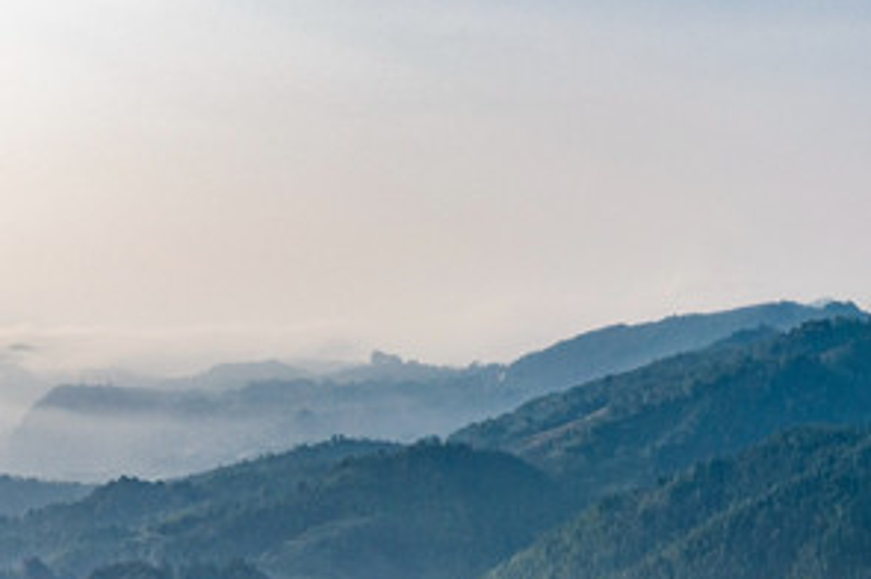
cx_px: 1039
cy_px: 725
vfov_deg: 17.0
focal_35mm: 76
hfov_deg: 24.3
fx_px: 1837
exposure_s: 1/200
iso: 100
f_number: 9
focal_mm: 10.26
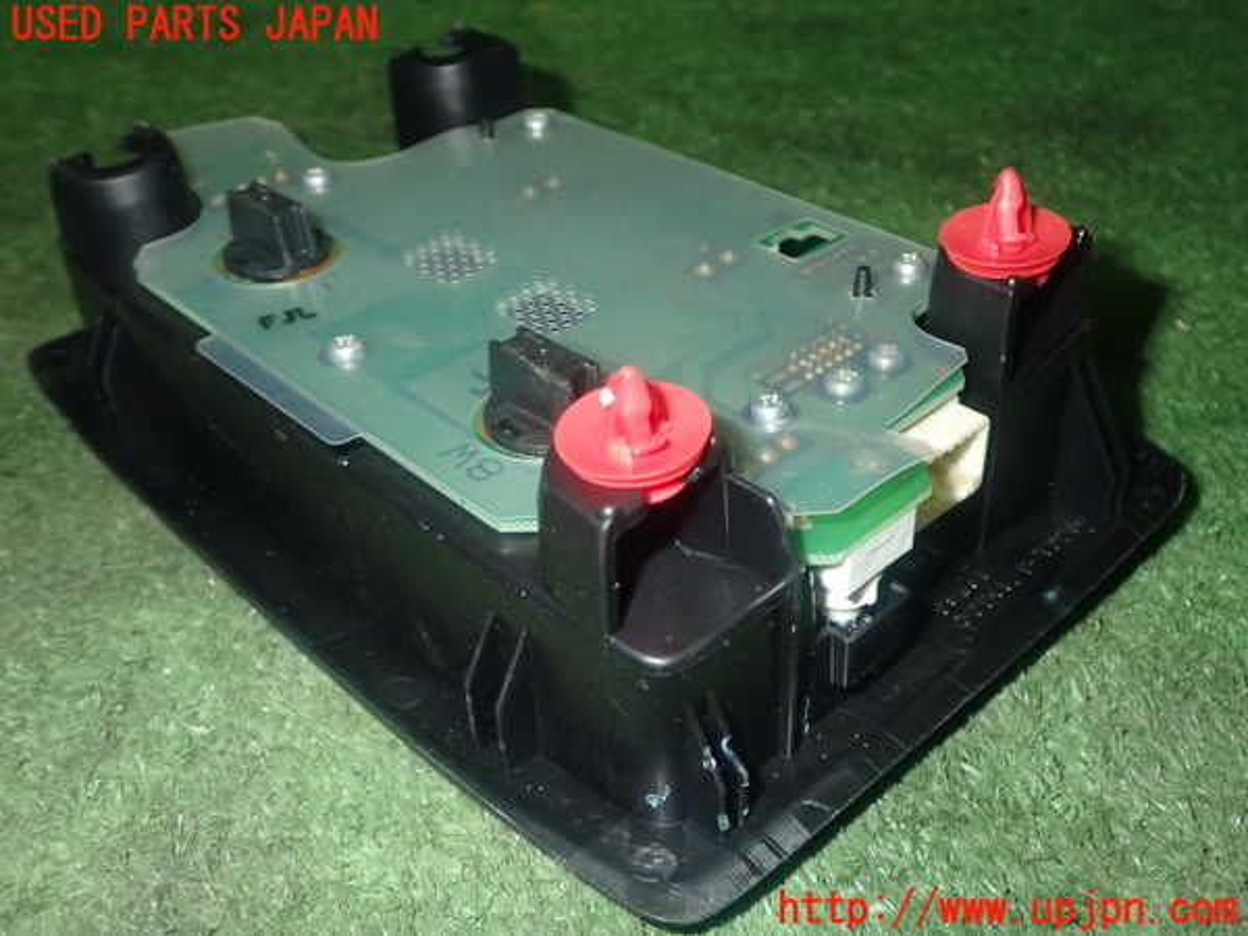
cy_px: 468
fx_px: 1298
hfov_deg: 51.4
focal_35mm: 36
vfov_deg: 39.7
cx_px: 624
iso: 500
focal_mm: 6.37
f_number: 7.1
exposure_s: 1/40
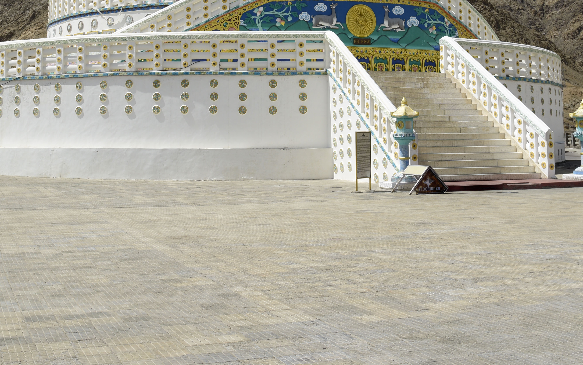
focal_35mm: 54
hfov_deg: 37.5
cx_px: 290
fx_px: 858
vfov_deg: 22.6
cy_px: -37
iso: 64
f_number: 9
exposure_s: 1/200
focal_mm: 24
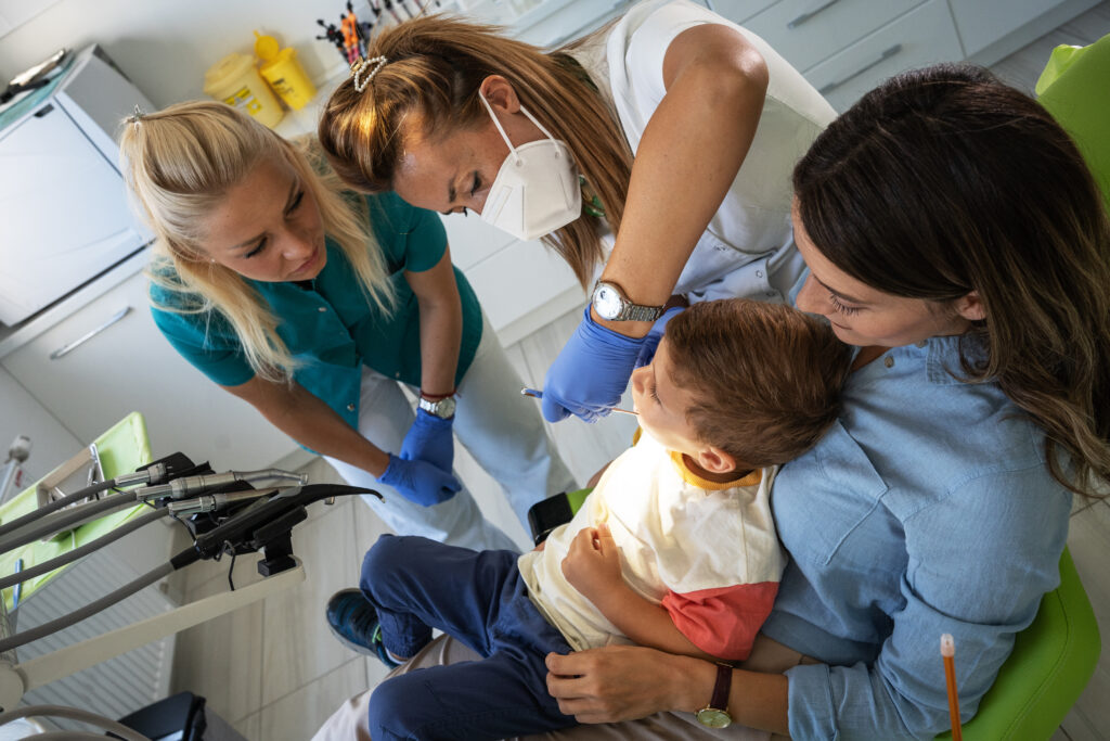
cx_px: 555
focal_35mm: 35
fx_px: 1079
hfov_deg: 54.4
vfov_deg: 37.9
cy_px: 370
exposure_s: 1/200
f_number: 5.6
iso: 1000
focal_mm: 35
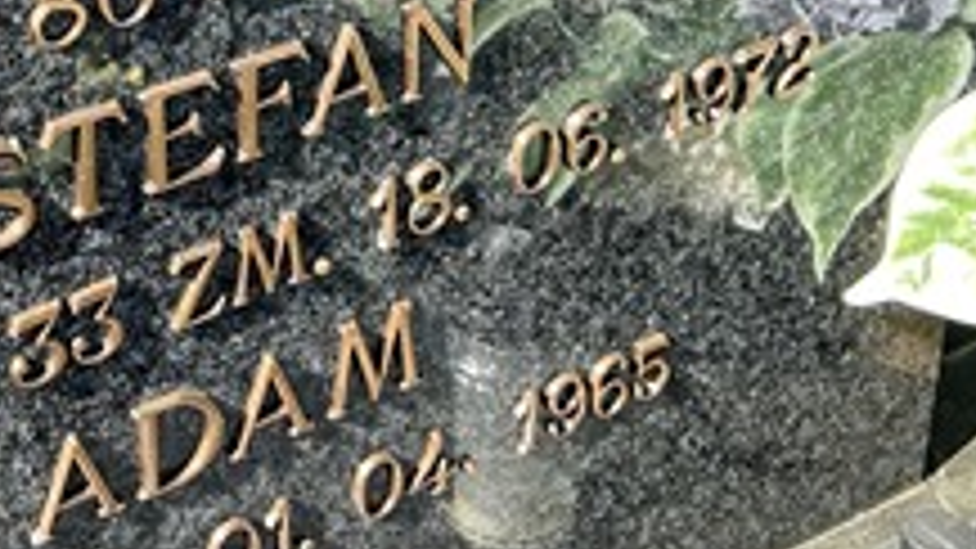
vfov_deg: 14.4
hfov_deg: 25.9
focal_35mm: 79
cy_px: -227
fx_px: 2044
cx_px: 67
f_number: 1.5
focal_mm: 5.7
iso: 50
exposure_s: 1/567
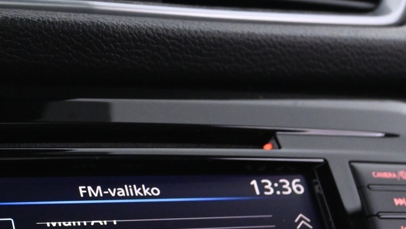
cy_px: 316
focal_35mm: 88
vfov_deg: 13.1
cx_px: 91
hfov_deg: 23.8
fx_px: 950
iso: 3200
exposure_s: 1/30
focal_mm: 23
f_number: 4.2
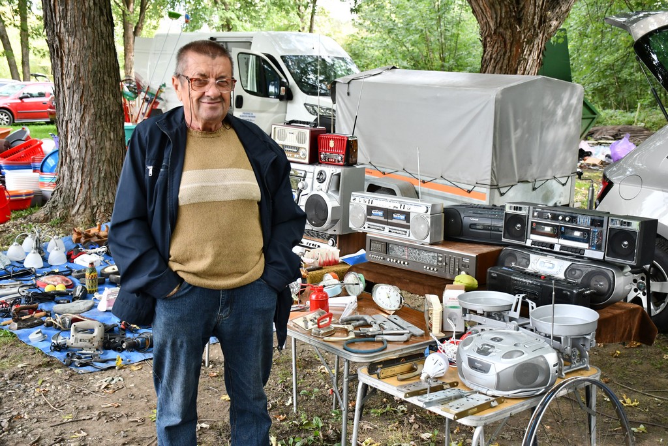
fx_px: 742
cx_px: 334
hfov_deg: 48.5
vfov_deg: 33.4
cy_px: 223
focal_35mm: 40
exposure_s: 1/250
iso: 800
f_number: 4
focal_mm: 27
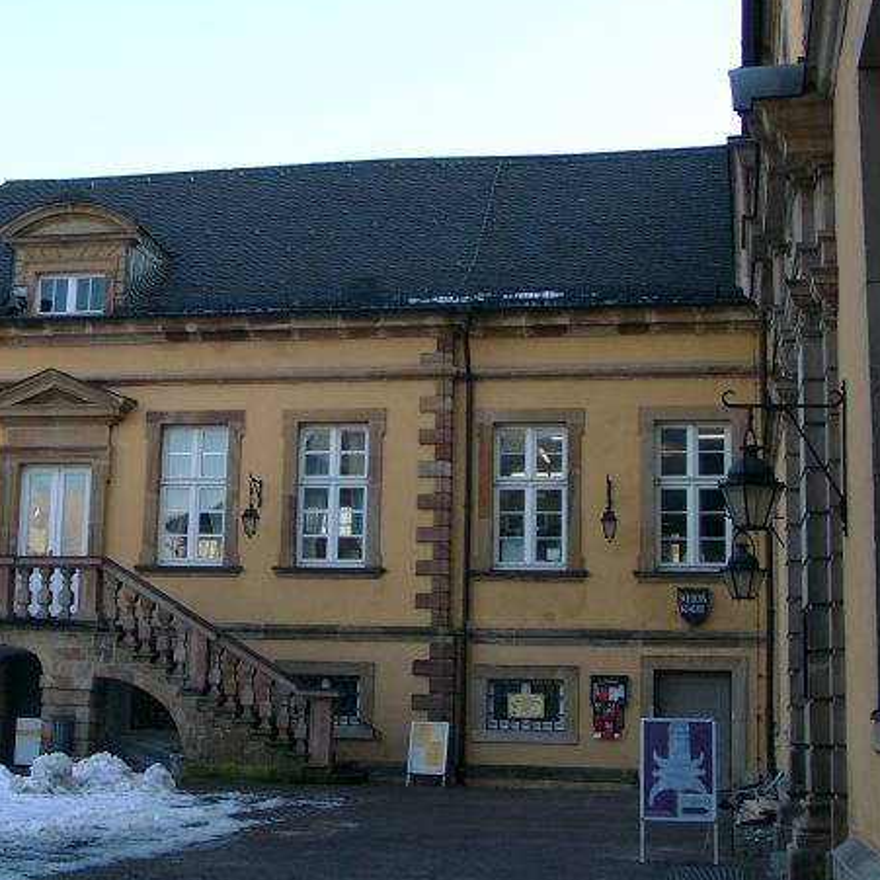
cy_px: 373
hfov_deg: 29.4
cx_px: 308
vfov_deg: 29.5
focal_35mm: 58
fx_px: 1668
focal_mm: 7.69
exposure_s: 1/164
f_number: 4
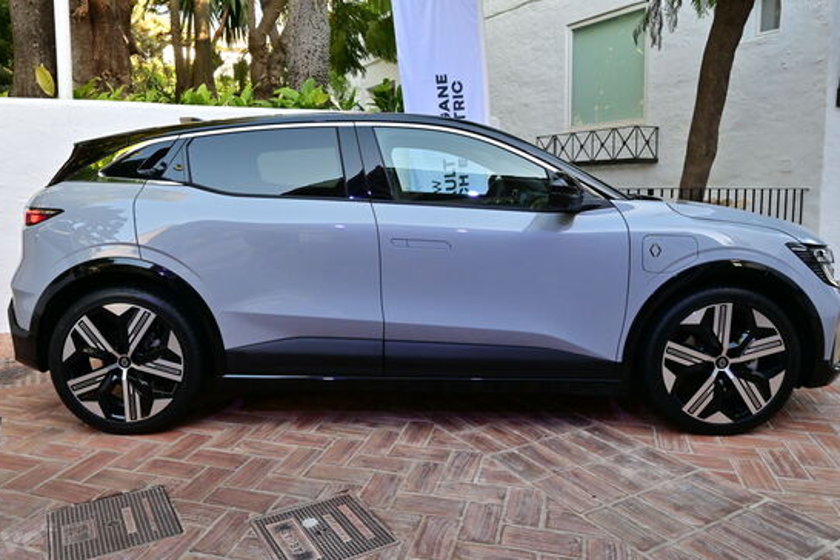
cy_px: 252
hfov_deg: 67.4
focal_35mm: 27
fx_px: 630
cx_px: 402
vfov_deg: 47.9
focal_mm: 16
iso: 640
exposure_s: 1/160
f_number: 6.3
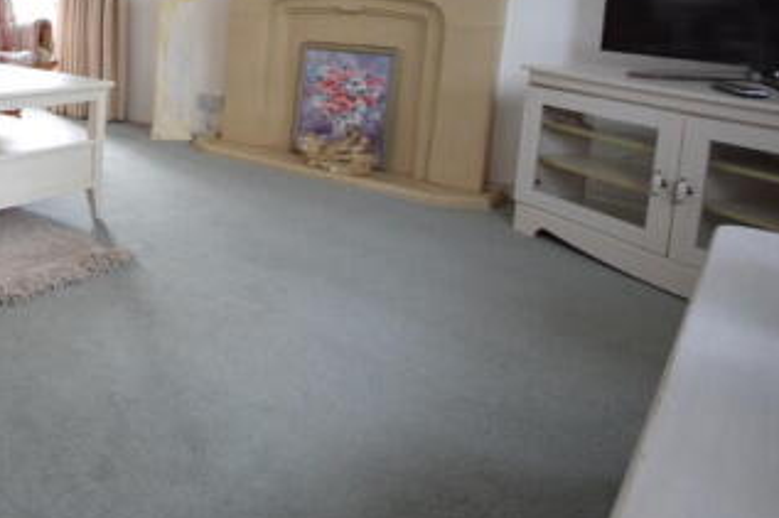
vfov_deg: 39.7
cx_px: 11
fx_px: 670
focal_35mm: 31
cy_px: 68
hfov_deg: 49.8
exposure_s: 1/125
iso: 1250
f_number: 4
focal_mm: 10
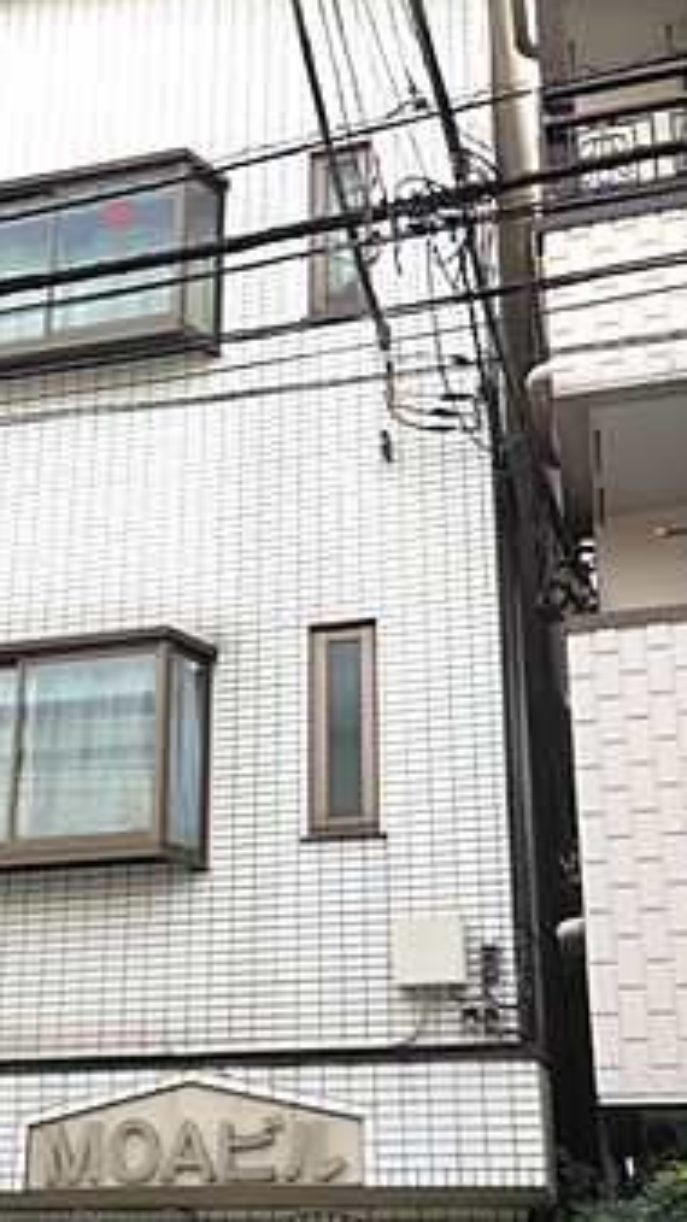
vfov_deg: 40.3
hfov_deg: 23.2
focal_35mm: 51
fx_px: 1652
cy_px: 777
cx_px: 170
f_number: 2.4
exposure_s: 1/267
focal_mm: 4.12
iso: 50
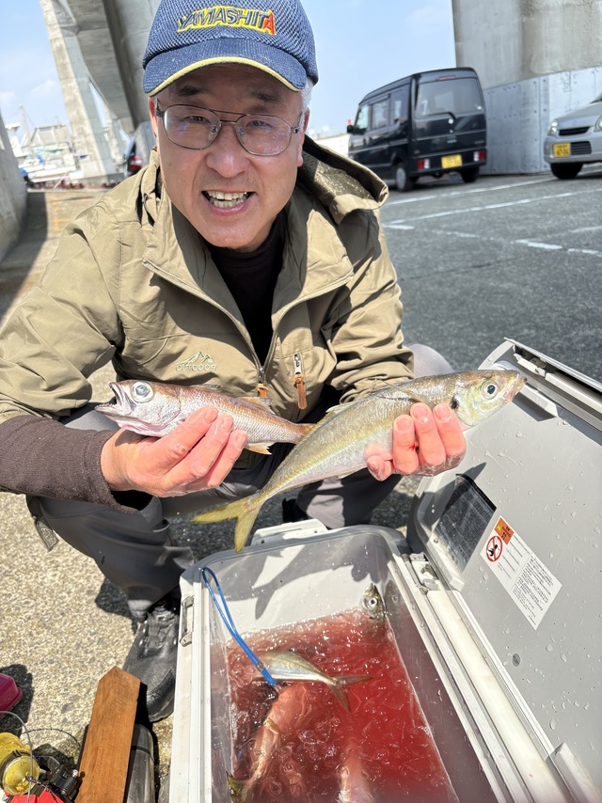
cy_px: 402
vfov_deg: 67.3
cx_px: 301
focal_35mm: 26
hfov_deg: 53.0
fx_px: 603
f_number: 1.6
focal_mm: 5.96
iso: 64
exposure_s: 1/1393
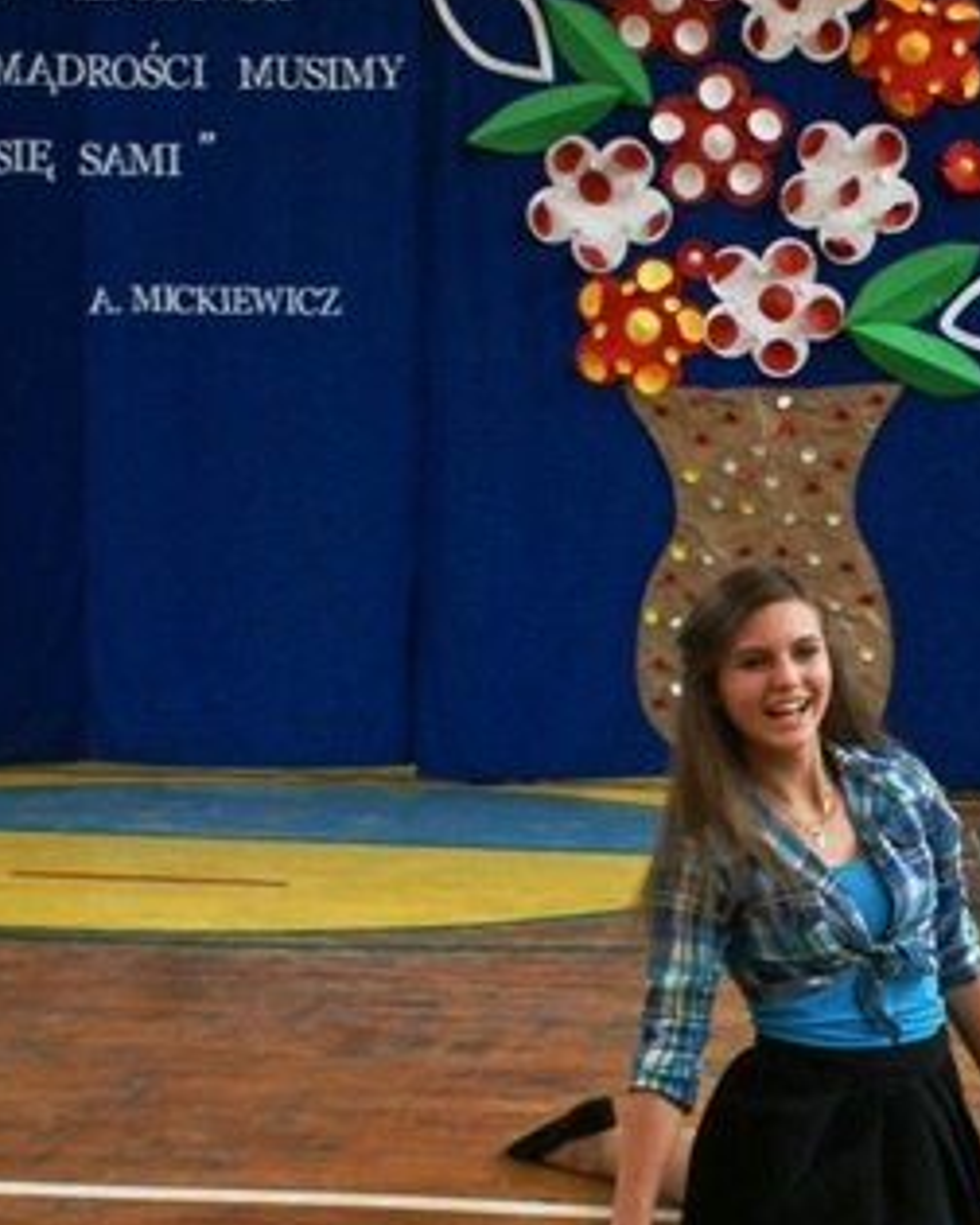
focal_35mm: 63
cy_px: 786
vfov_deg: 29.9
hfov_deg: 22.8
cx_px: 1073
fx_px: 2284
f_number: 5.6
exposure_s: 1/60
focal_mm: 22
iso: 400
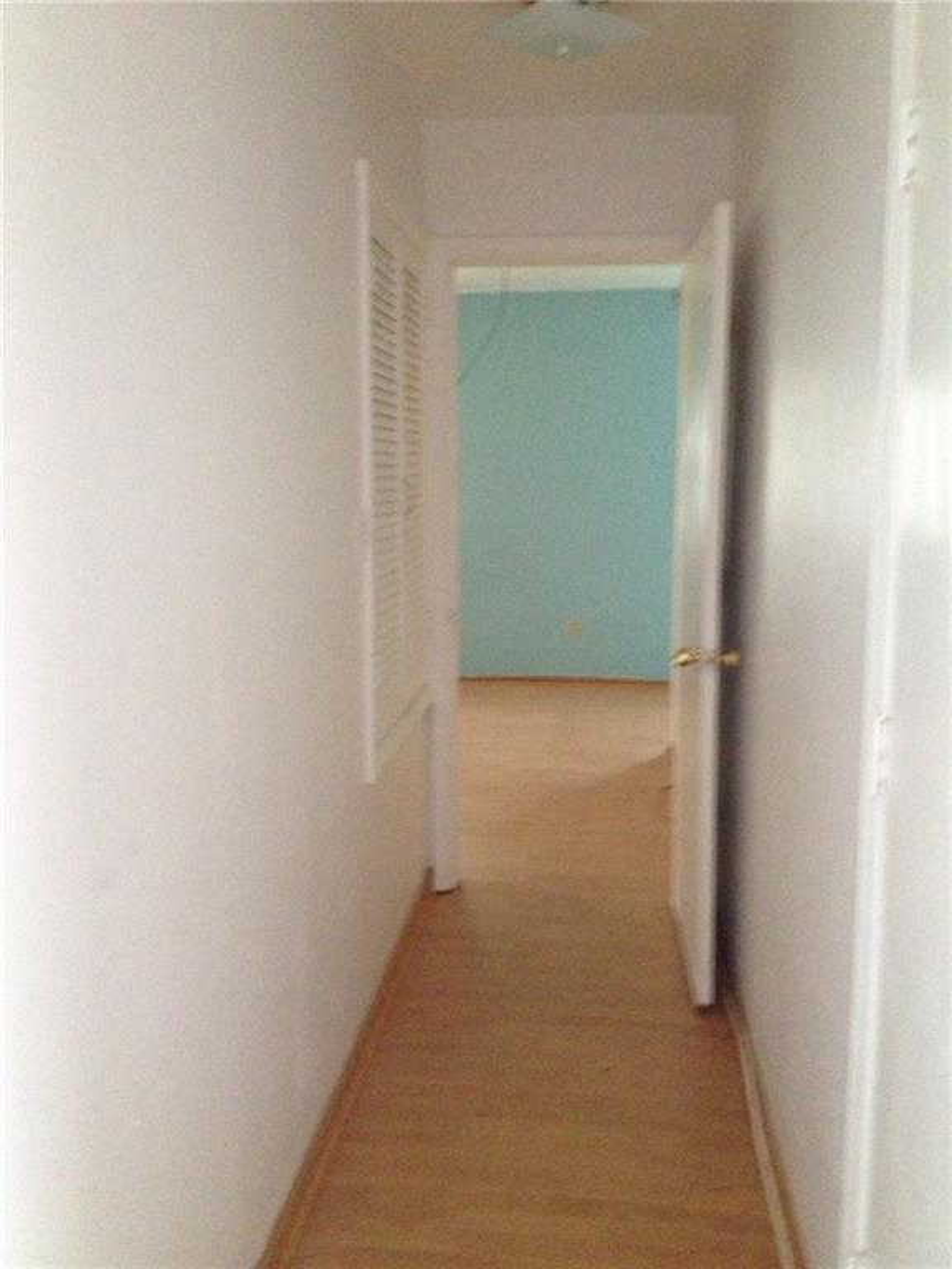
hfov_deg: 40.7
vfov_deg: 52.6
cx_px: 476
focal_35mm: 35
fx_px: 1283
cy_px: 634
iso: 640
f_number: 2.4
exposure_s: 1/15
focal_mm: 4.28
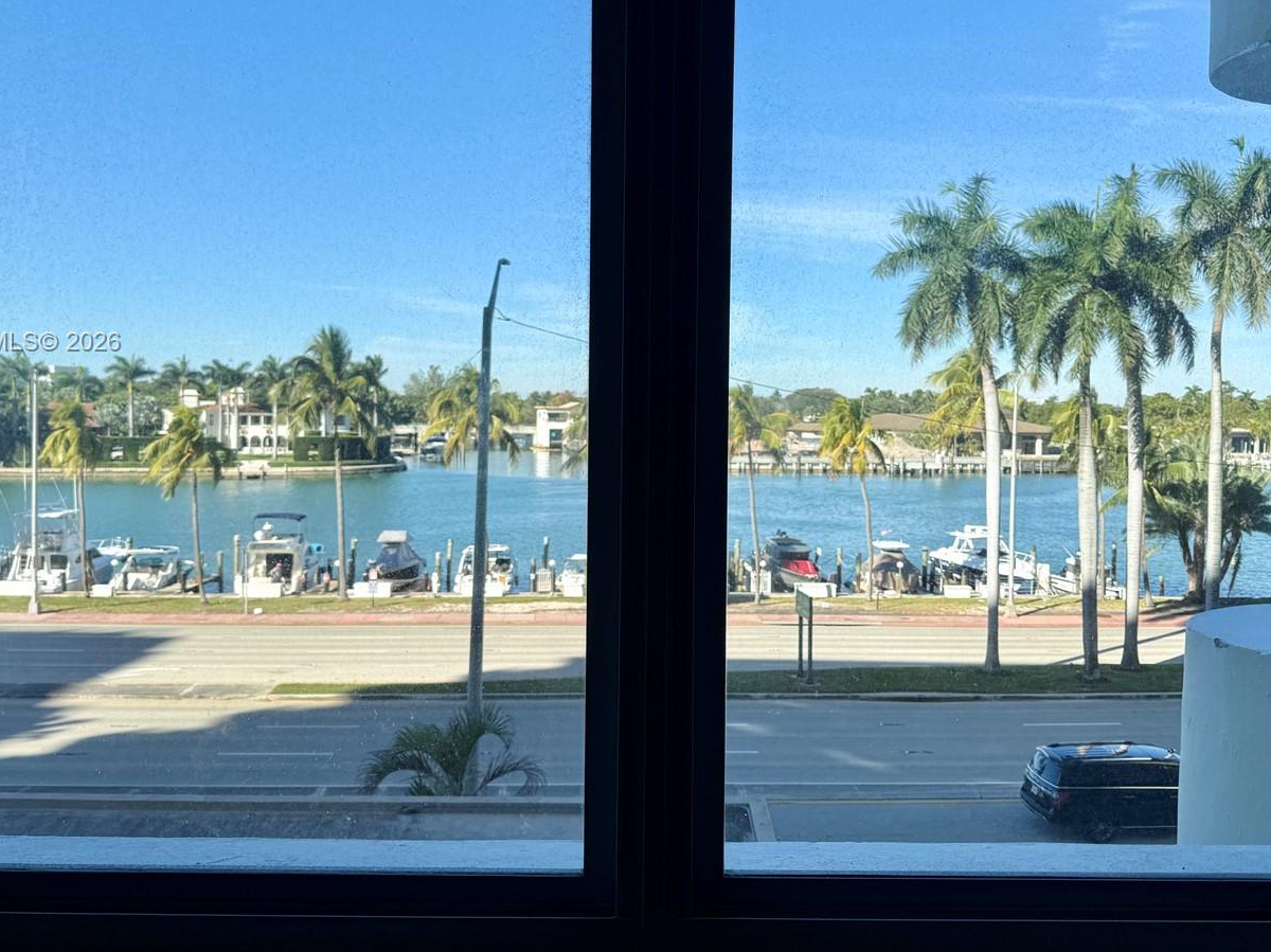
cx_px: 638
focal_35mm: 32
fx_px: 1174
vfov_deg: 43.7
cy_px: 344
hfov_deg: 56.8
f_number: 1.78
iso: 80
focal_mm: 6.76
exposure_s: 1/2053
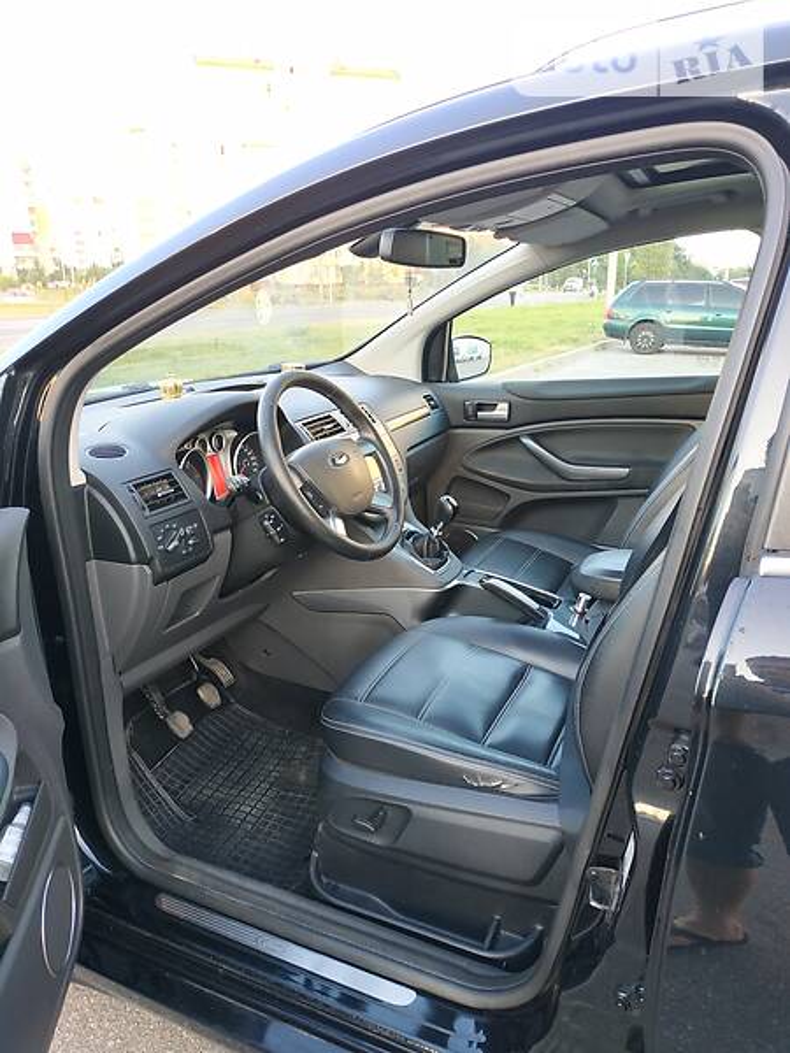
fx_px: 730
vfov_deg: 71.6
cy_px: 526
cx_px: 395
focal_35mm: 24
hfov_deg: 56.8
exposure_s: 1/50
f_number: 1.9
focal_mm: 3.9
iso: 320
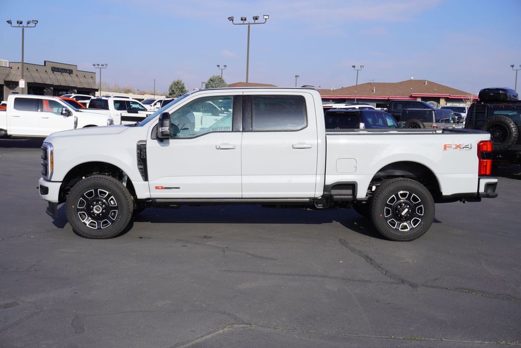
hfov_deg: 47.9
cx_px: 260
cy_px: 174
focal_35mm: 40
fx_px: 586
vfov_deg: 33.1
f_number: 9
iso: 100
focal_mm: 27
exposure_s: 1/250
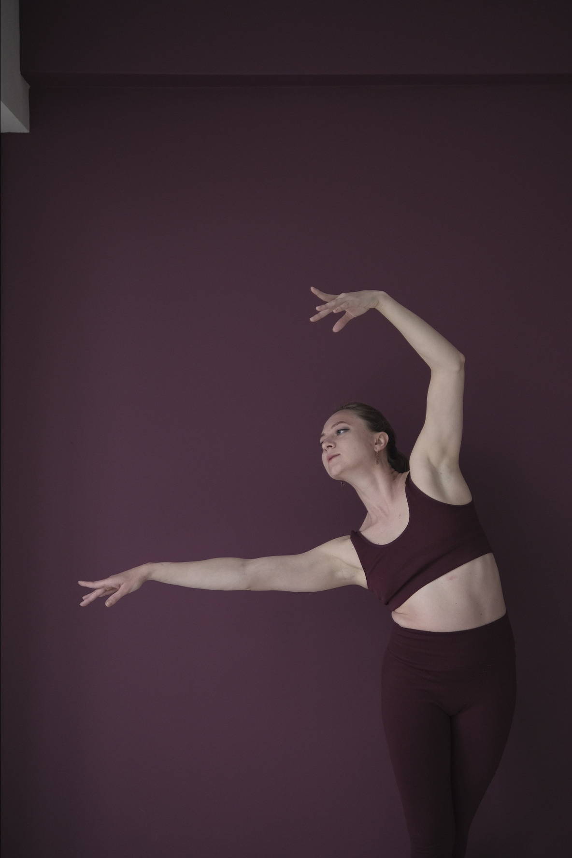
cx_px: 286
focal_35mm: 50
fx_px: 1192
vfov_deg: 39.6
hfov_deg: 27.0
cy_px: 429
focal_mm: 33
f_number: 1.4
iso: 800
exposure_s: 1/500
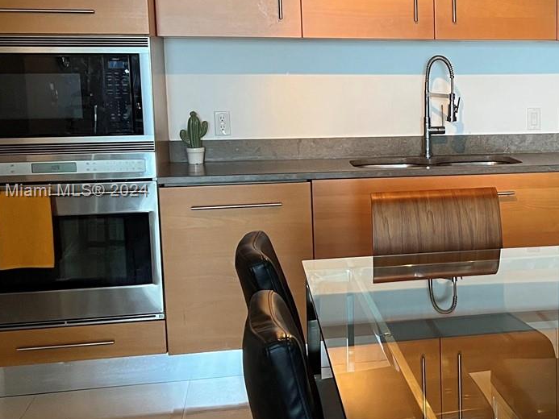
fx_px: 969
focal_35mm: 60
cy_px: 192
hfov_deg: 30.3
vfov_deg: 24.4
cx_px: 536
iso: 160
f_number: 1.5
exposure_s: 1/60
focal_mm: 5.7
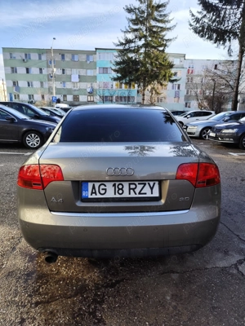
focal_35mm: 23
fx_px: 217
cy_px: 163
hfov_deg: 58.9
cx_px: 122
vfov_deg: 73.9
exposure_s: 1/640
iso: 50
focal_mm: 6.19
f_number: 1.65
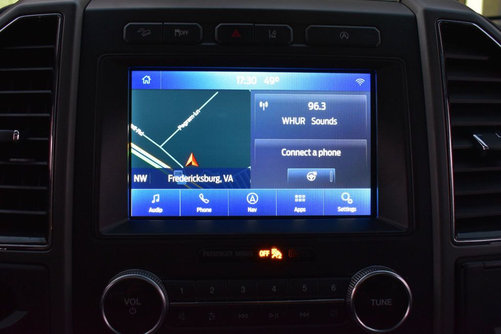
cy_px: 167
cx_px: 250
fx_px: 501
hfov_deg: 53.1
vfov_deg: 36.8
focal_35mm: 36
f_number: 6.3
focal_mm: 24
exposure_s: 1/15
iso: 1250
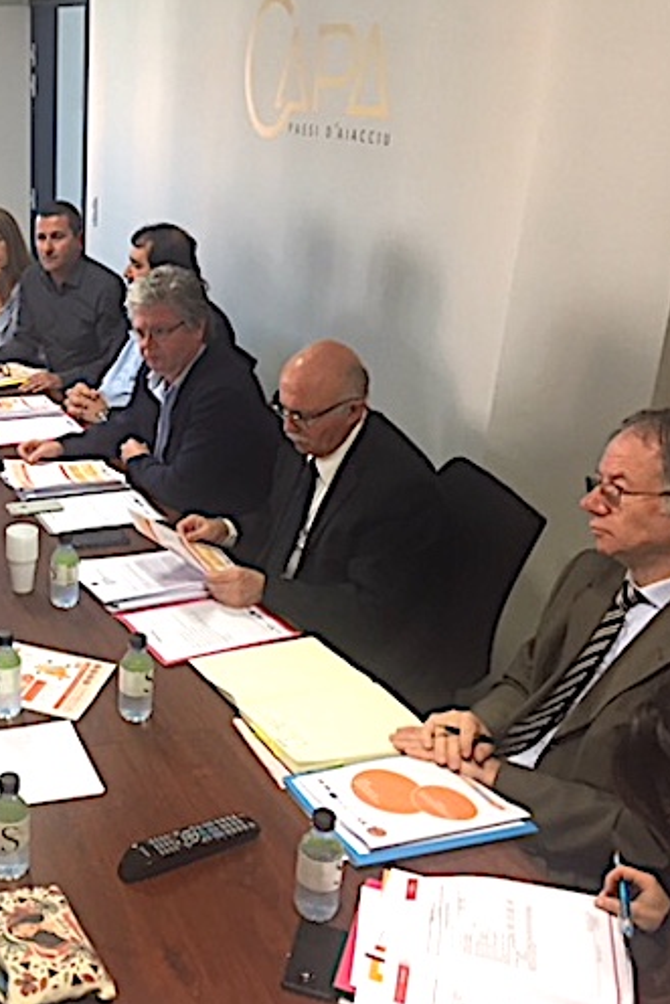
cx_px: 21
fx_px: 1144
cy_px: 504
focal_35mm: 41
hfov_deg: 30.6
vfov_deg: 47.4
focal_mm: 4.15
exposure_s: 1/33
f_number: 2.2
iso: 50
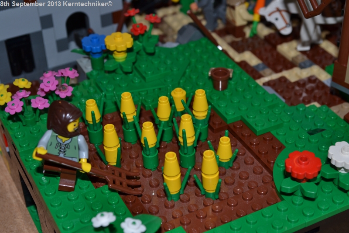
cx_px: 174
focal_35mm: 69
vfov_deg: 19.7
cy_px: 116
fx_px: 669
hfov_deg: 29.2
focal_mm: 46
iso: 100
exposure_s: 1/60
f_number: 8
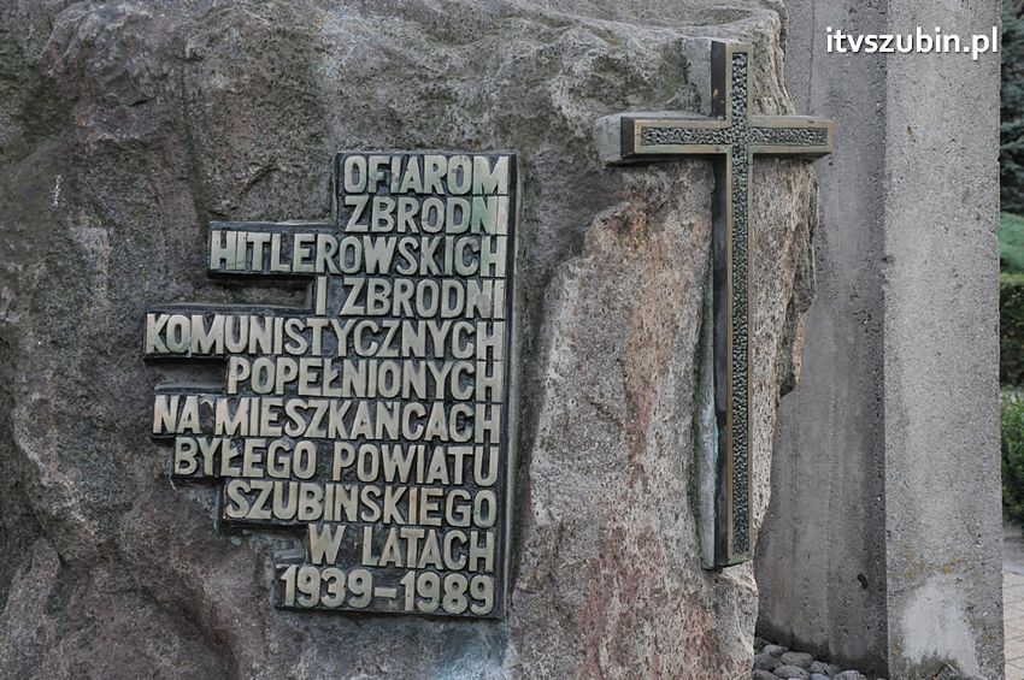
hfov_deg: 37.9
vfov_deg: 25.7
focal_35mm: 52
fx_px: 1492
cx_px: 512
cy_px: 340
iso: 1600
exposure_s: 1/200
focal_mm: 35
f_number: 7.1
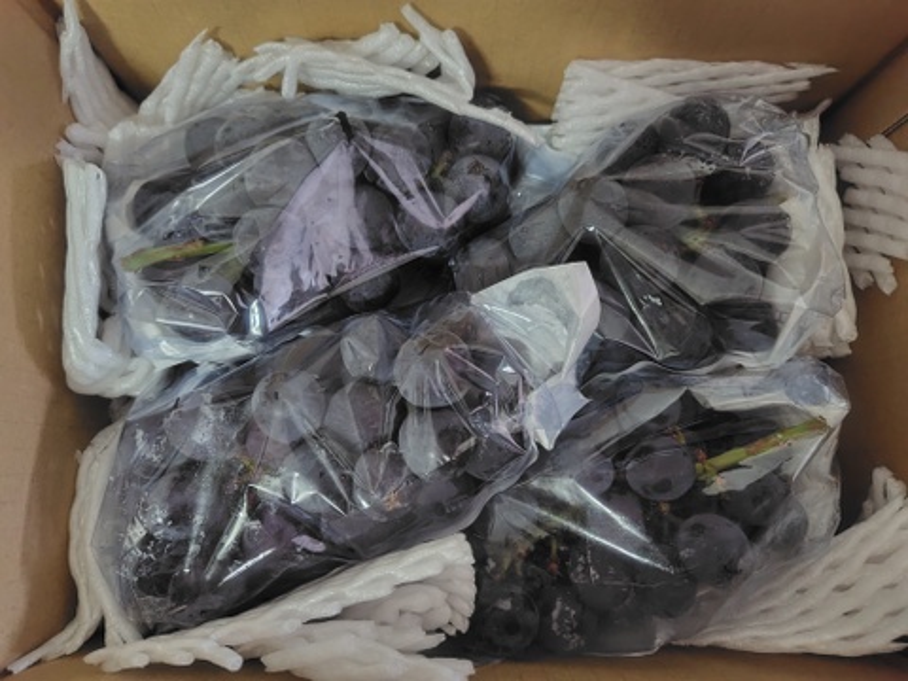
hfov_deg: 73.9
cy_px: 340
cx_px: 454
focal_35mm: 23
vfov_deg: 58.9
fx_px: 603
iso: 1592
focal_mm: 5.6
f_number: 1.9
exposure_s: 1/30
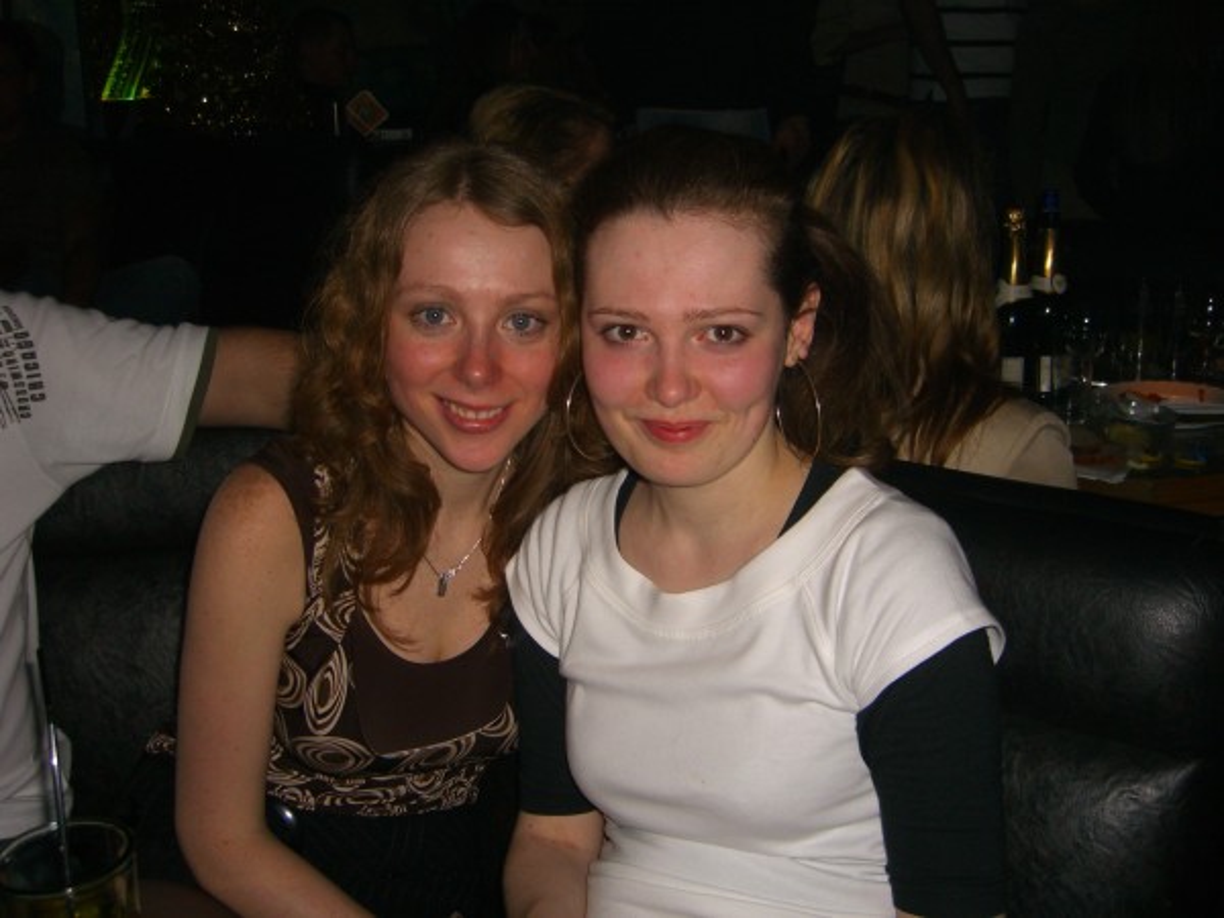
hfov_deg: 49.0
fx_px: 1344
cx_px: 612
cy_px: 459
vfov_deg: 37.7
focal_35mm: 38
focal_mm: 7.9
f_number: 2.8
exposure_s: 1/60
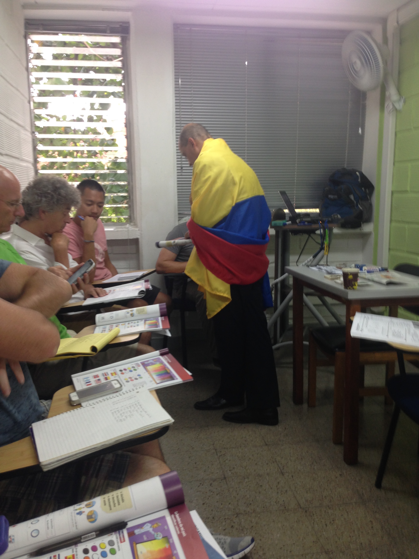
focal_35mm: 33
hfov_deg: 42.9
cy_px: 280
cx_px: 210
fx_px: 533
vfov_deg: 55.4
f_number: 2.4
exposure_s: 1/20
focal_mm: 4.12
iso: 64
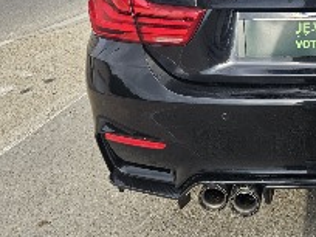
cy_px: 93
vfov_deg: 30.8
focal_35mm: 47
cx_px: 313
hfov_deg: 36.5
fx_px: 429
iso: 40
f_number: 1.8
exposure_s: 1/488
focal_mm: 5.4
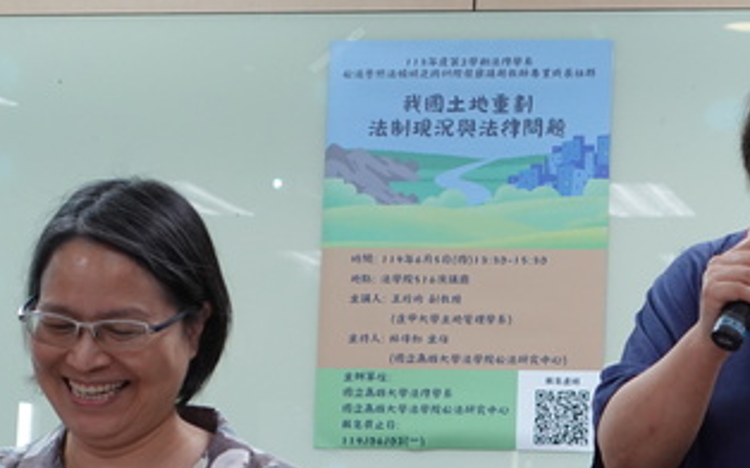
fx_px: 2554
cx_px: 805
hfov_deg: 16.3
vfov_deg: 10.5
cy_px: 273
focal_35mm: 125
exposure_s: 1/160
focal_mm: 20.71
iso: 800
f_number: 2.8
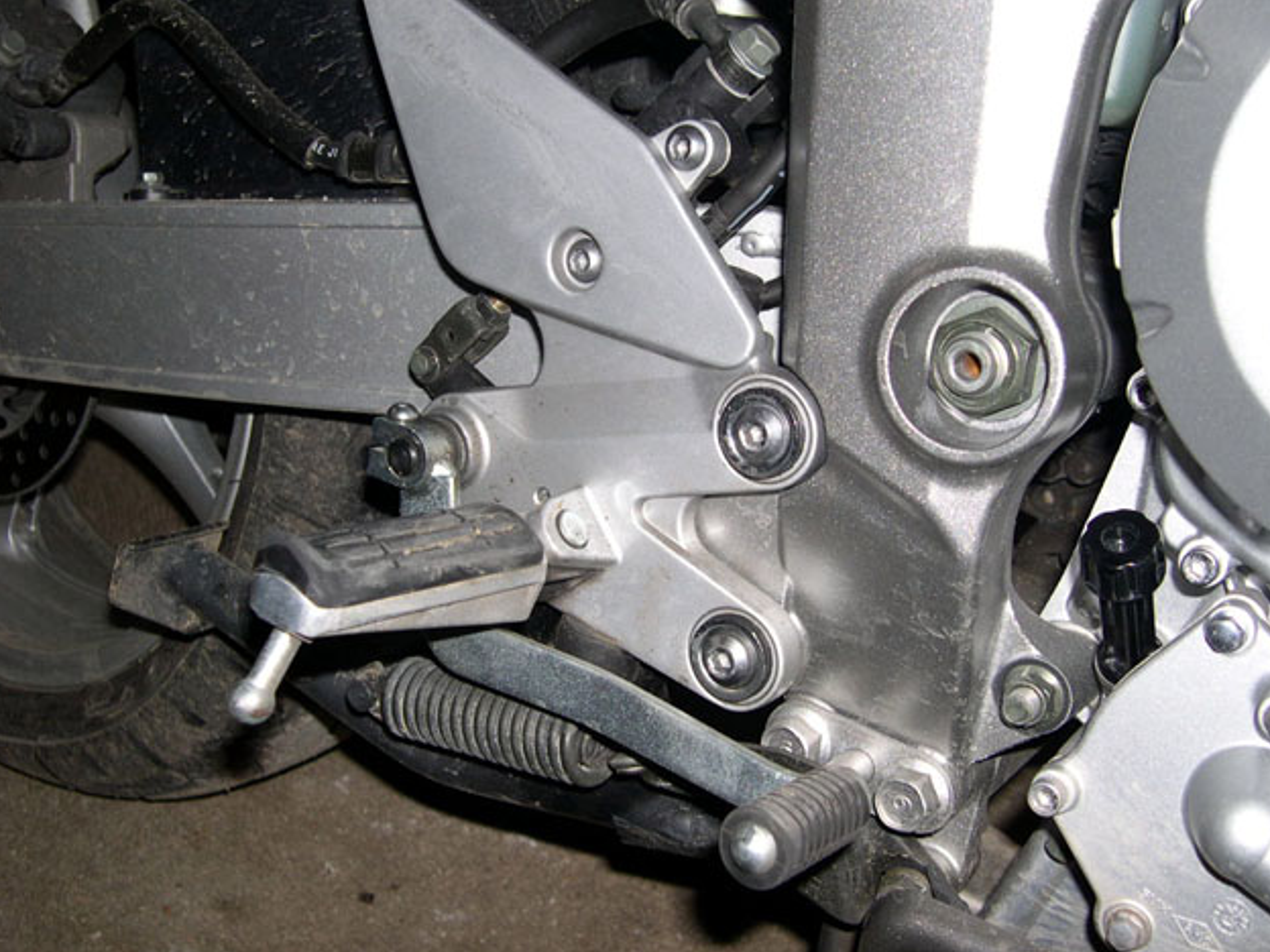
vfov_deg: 36.8
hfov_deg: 47.9
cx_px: 643
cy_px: 470
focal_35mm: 39
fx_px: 1431
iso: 100
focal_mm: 8
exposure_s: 1/60
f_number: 2.8
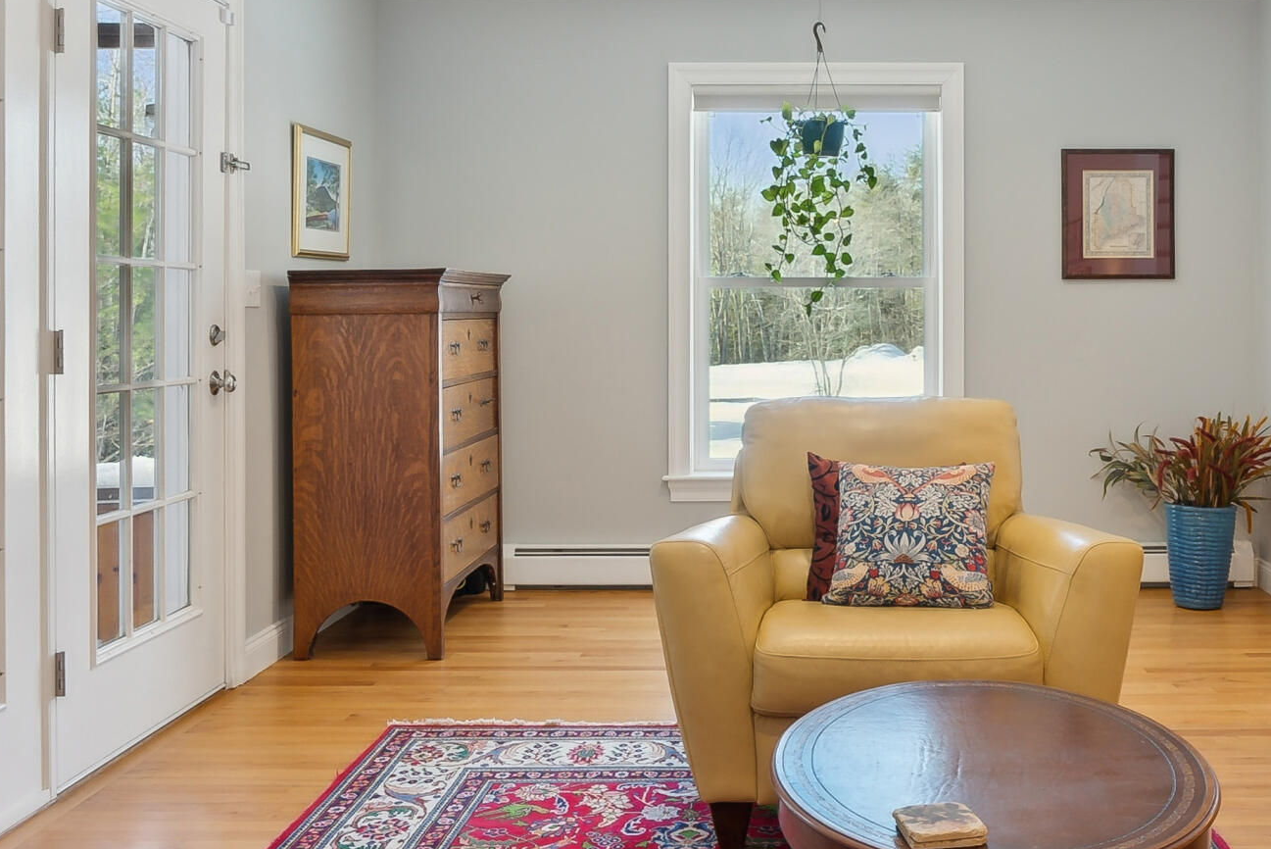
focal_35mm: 37
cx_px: 829
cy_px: 342
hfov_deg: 51.1
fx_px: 1307
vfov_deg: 35.9
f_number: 7.1
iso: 320
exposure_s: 1/10
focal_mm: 16
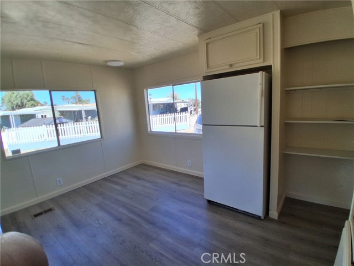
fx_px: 174
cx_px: 177
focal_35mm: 17
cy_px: 133
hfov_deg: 91.0
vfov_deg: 74.7
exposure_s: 1/324
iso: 50
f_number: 2.2
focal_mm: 1.4
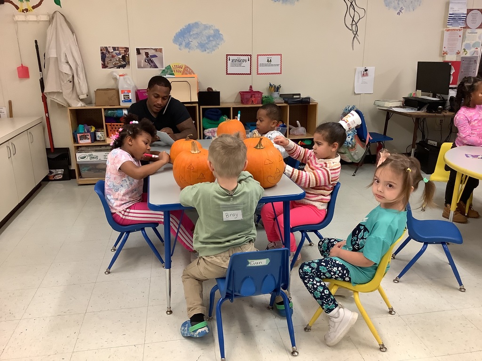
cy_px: 180
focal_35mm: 31
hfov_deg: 58.4
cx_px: 241
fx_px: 432
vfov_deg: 45.4
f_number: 2.4
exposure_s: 1/50
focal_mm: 3.3
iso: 160
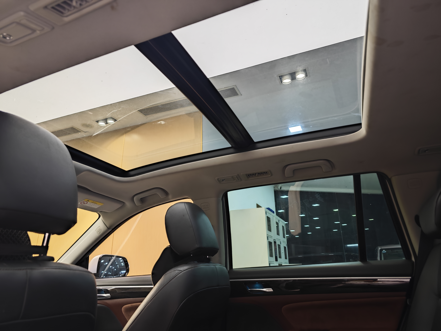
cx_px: 220
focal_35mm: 23
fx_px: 293
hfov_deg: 73.9
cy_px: 166
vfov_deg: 58.9
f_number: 1.9
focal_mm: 8.7
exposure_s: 1/25
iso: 640
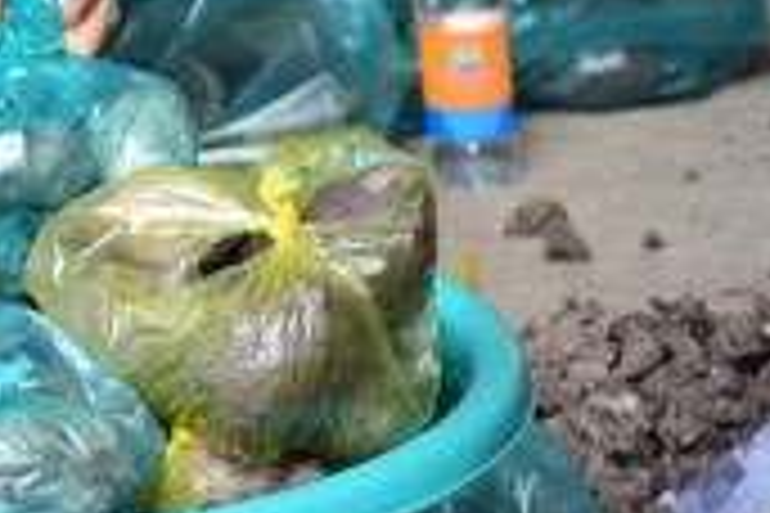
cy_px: -369
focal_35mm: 425
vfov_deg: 3.2
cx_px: -563
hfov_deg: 4.8
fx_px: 9090
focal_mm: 112
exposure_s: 1/100
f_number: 5.6
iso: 320
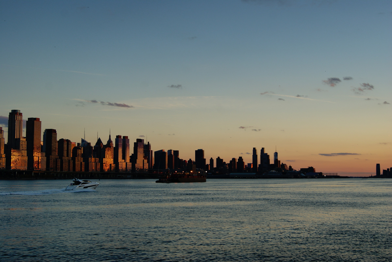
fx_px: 491
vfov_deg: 29.9
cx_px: 196
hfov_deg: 43.6
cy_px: 131
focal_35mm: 45
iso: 100
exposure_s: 1/60
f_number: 7.1
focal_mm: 30
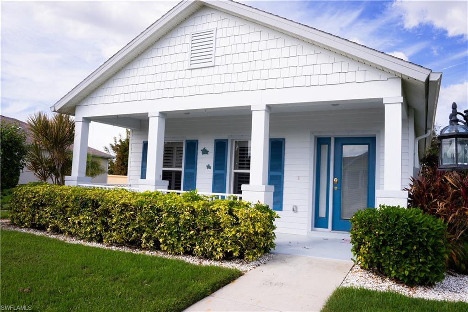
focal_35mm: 28
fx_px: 368
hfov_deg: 64.9
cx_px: 234
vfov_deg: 45.9
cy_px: 156
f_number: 10
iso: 200
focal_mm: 28.3
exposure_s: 1/250
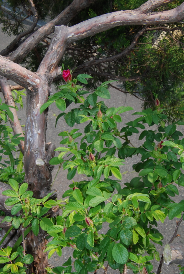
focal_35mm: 66
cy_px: 137
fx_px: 504
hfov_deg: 20.7
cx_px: 92
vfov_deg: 30.5
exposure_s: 1/200
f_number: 18
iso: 800
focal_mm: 44
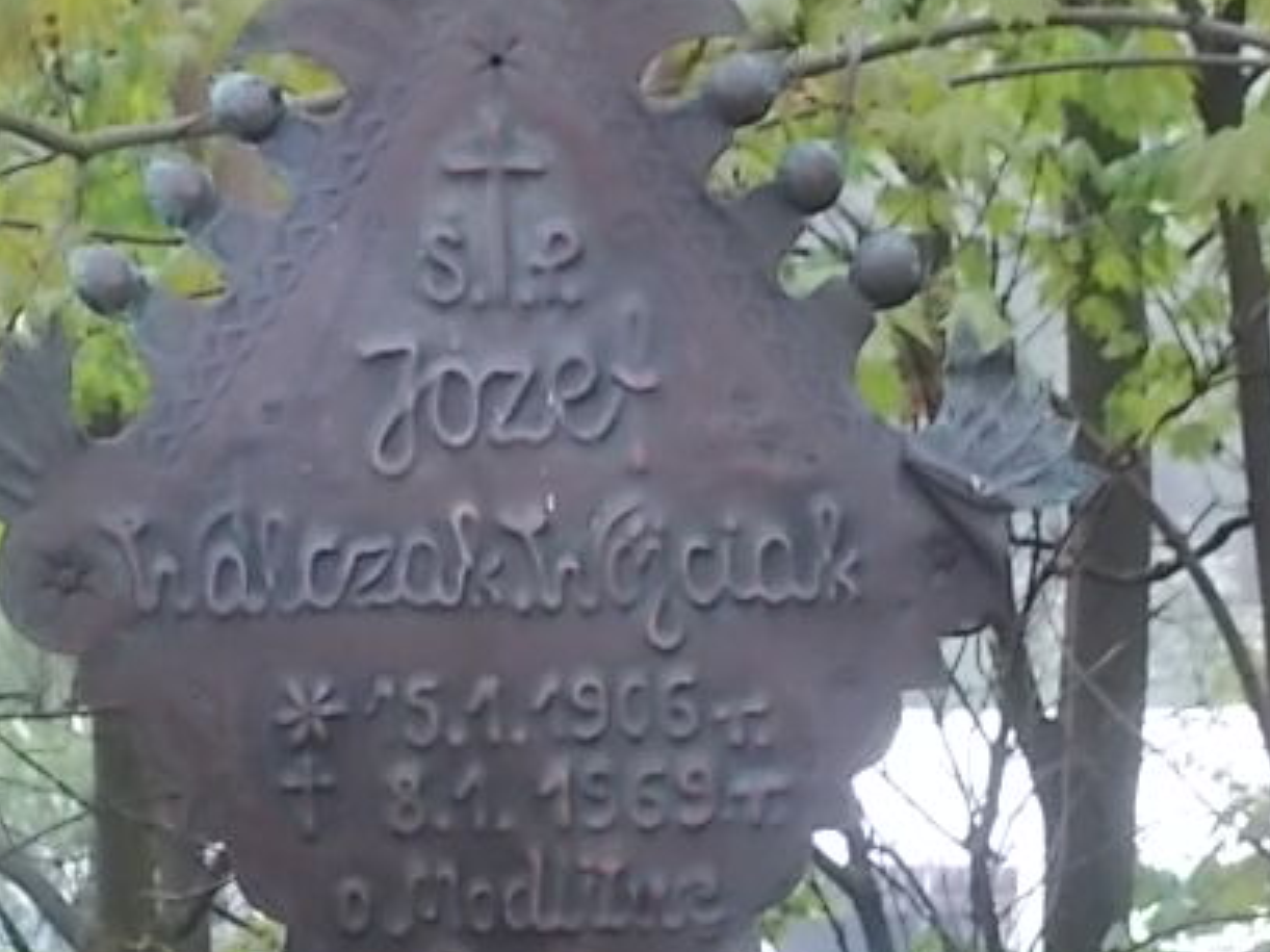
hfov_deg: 9.0
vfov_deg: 6.7
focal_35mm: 220
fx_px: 8069
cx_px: 362
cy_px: 524
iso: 200
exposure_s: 1/15
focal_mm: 20
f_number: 6.8
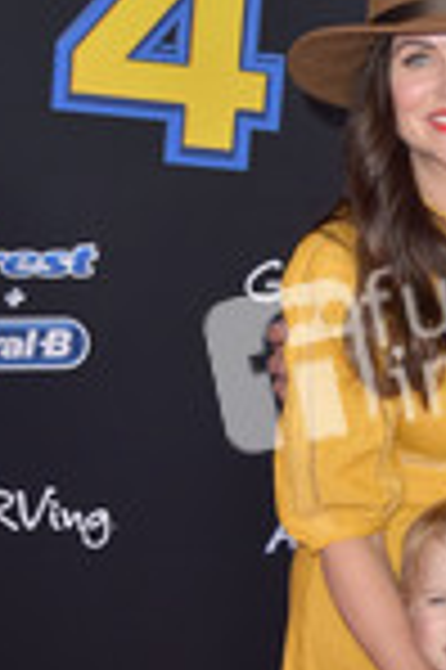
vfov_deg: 14.6
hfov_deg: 9.6
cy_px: 571
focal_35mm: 140
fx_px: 2608
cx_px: 570
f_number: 7.1
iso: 500
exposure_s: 1/200
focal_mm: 52
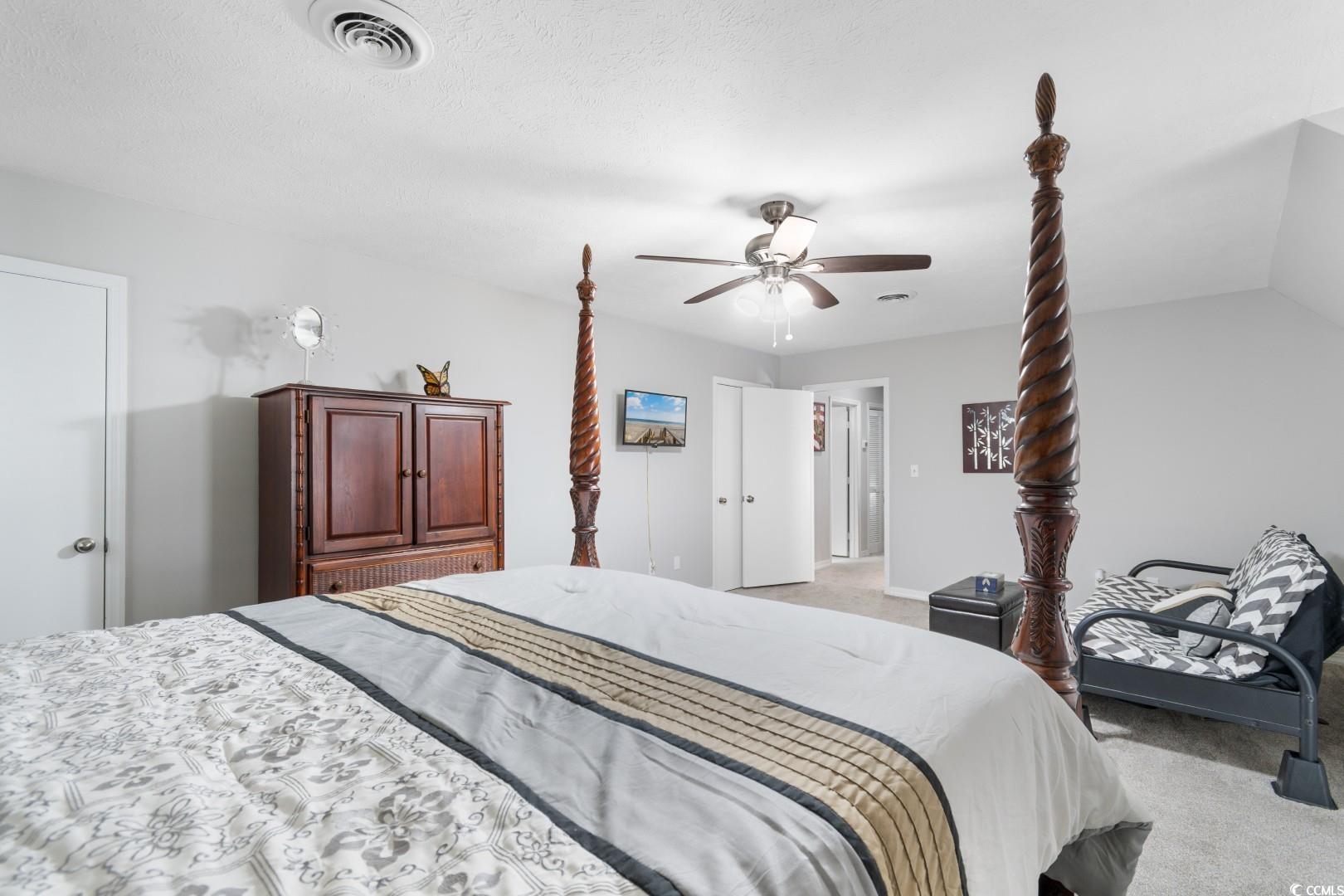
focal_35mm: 15
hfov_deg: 100.4
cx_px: 672
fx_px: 560
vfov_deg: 77.3
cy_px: 448
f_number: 4.5
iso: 100
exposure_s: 1/1.25
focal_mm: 10
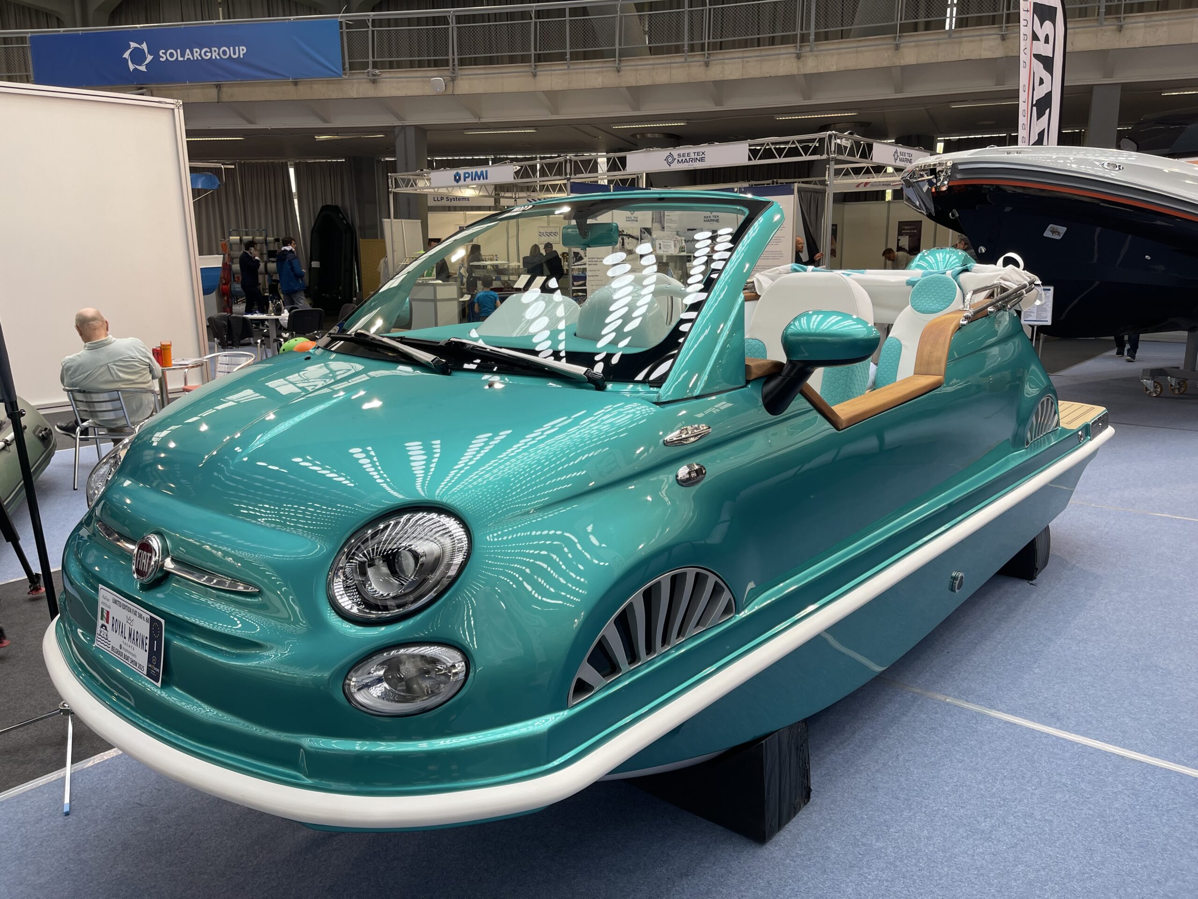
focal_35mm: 26
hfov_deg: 67.3
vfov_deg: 53.1
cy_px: 450
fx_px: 900
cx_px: 599
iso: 40
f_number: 1.6
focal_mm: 5.1
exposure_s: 1/100
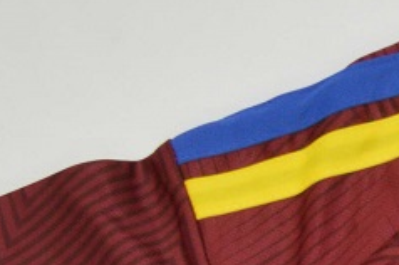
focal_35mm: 239
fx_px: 2643
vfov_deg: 5.4
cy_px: 741
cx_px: 1233
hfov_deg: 7.5
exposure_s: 1/200
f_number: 9
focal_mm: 21
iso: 400
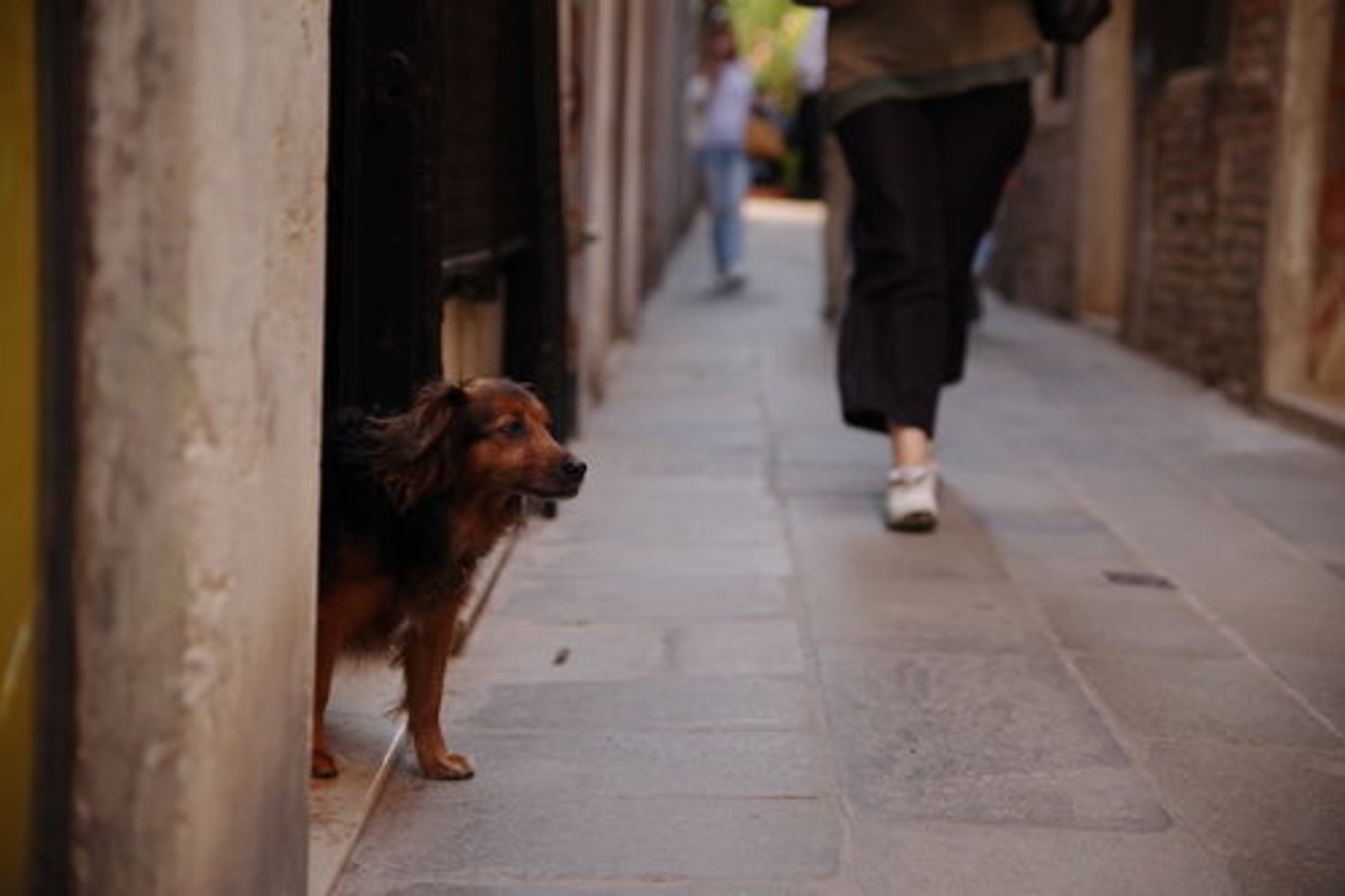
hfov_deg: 33.4
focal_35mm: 60
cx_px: 672
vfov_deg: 22.6
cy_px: 448
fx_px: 2241
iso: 1000
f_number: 2.8
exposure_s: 1/320
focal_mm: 60
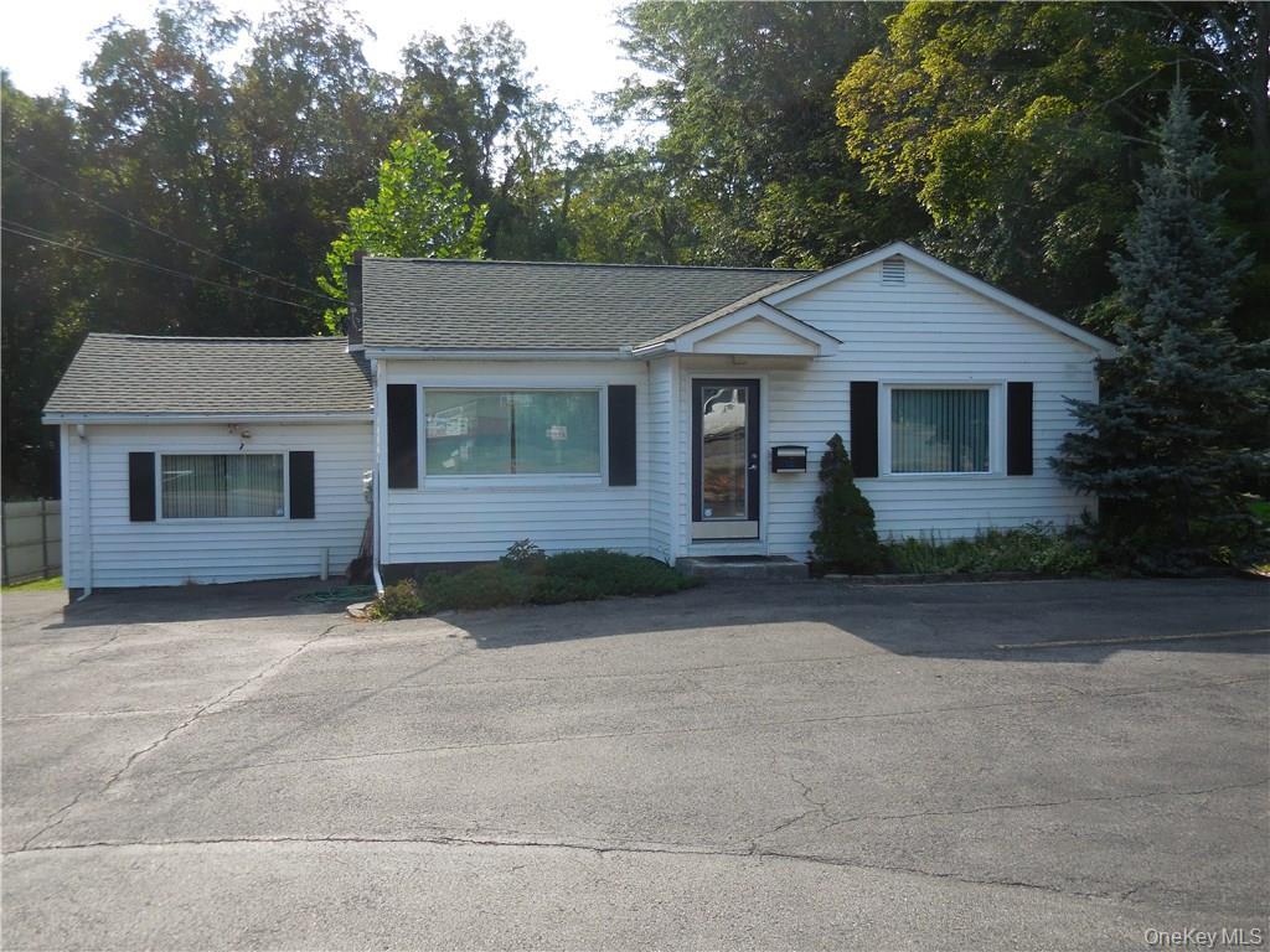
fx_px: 1211
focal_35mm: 33
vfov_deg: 42.9
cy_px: 476
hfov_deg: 55.4
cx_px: 635
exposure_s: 1/640
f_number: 3.7
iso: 125
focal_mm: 5.9
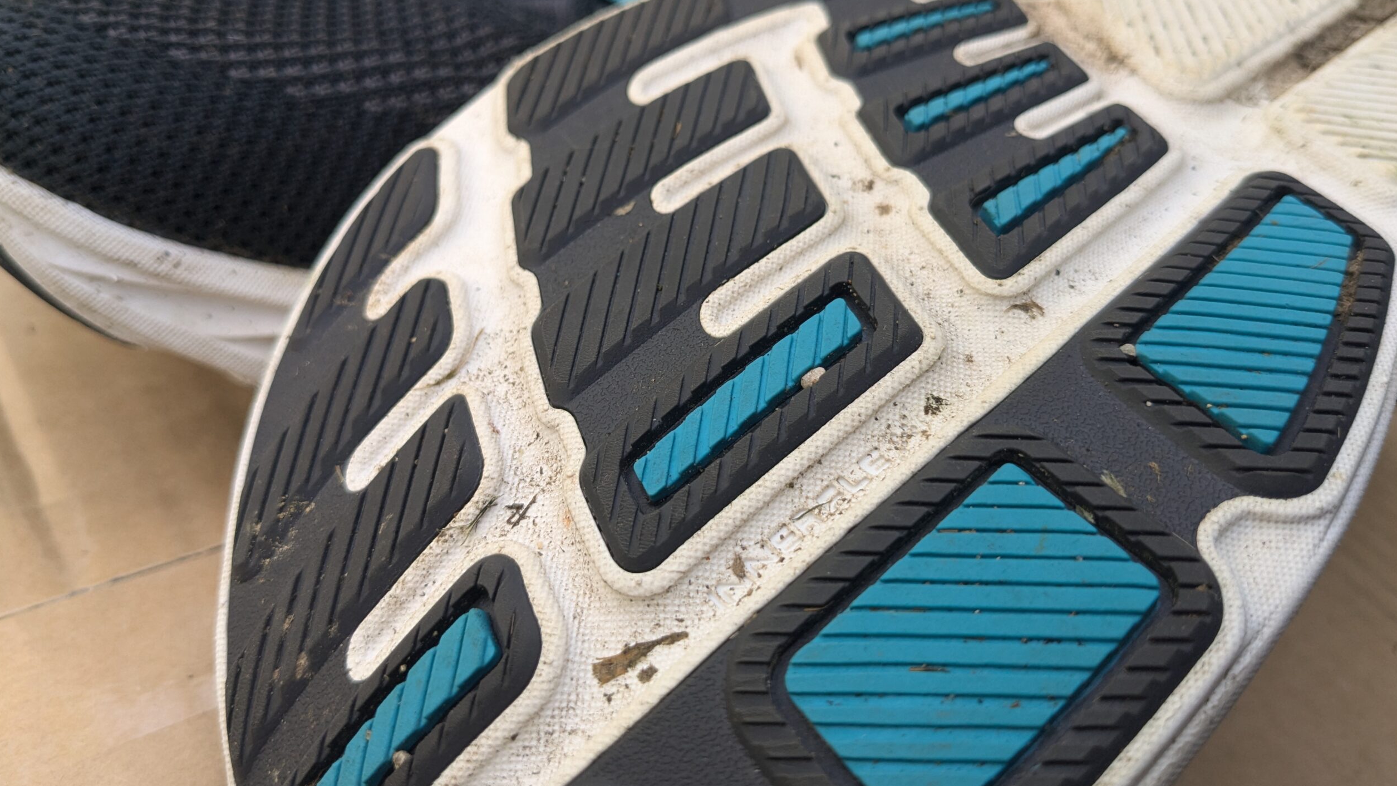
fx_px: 1111
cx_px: 700
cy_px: 326
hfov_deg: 64.3
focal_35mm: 30
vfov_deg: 38.8
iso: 56
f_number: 1.73
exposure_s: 1/263
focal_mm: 4.38
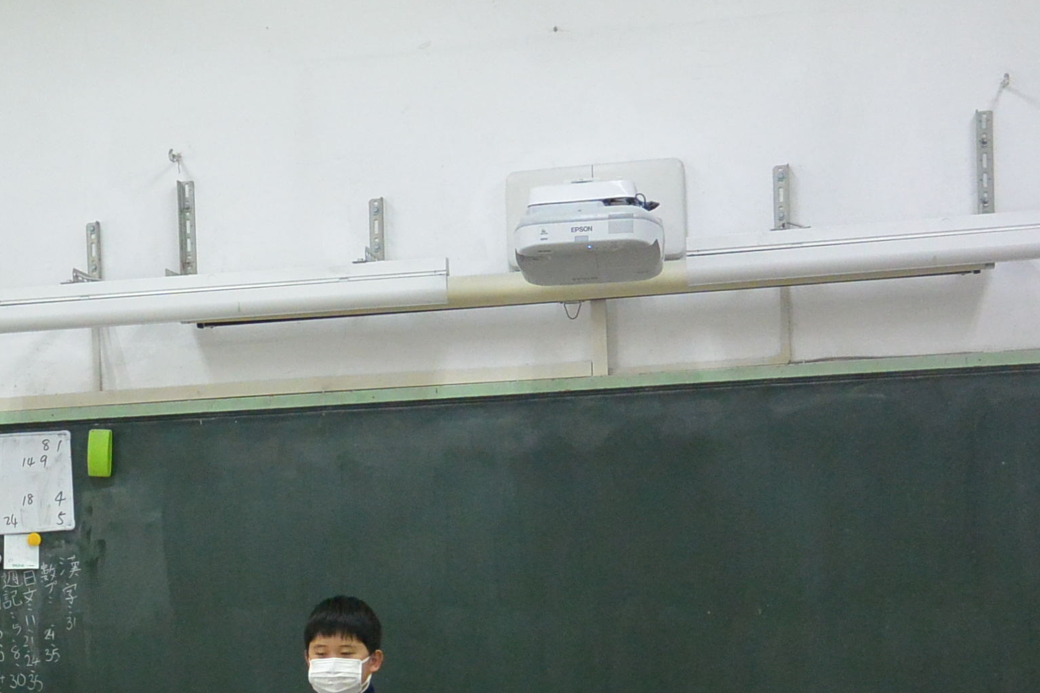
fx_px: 2715
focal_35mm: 94
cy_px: 748
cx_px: 13
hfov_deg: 21.0
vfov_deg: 14.2
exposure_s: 1/60
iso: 800
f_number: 4.2
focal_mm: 15.6
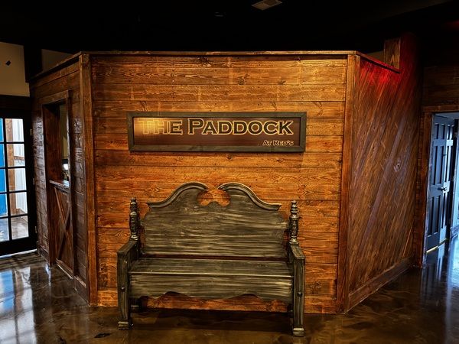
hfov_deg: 71.6
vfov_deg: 56.8
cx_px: 230
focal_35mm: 24
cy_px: 172
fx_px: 318
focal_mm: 6.76
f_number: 1.78
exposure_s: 1/9
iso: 1250
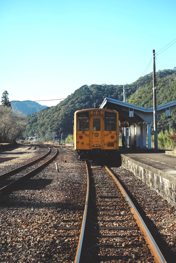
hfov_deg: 25.5
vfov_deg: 37.5
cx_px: 88
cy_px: 132
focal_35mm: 53
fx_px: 389
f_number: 2.8
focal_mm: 35
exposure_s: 1/4000
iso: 400
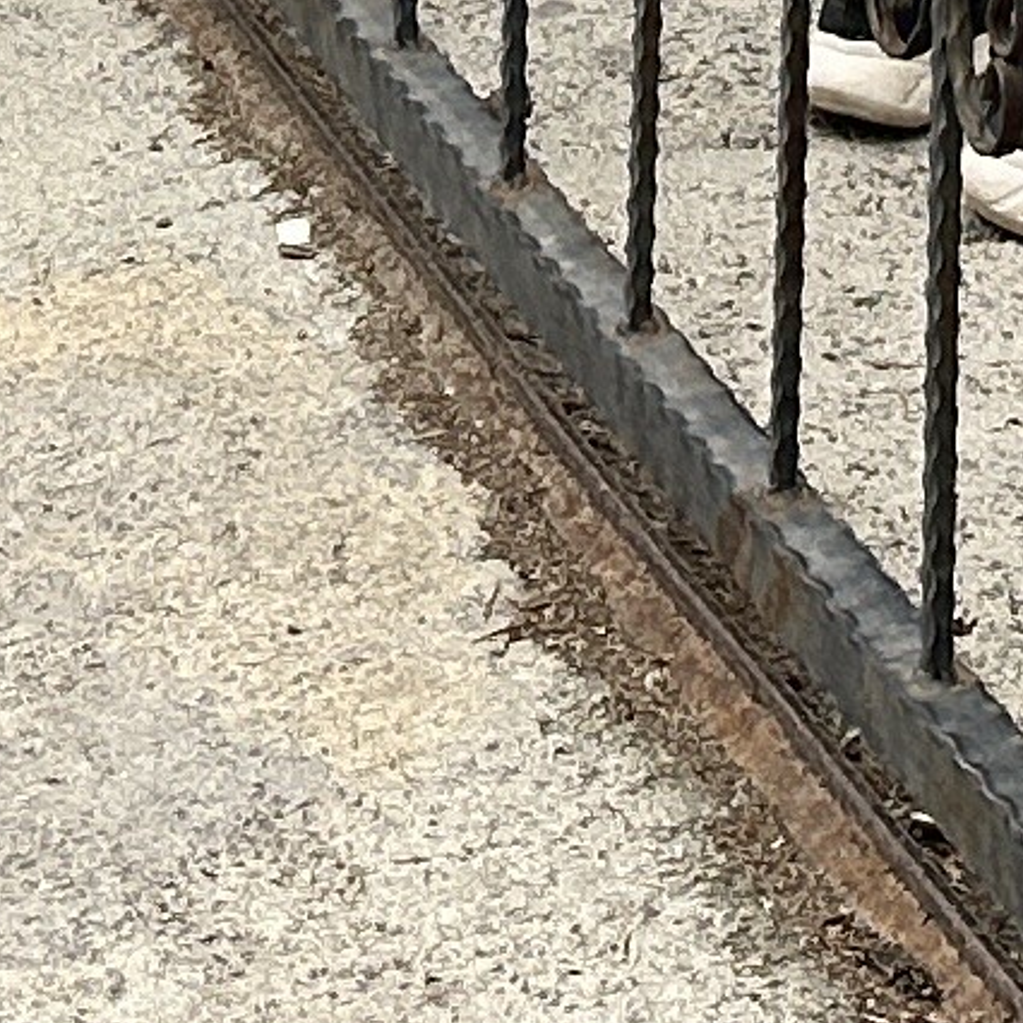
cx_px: 845
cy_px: -2188
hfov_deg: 8.7
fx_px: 6720
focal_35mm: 201
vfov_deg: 7.5
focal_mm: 6.86
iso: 80
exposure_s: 1/850
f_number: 1.78
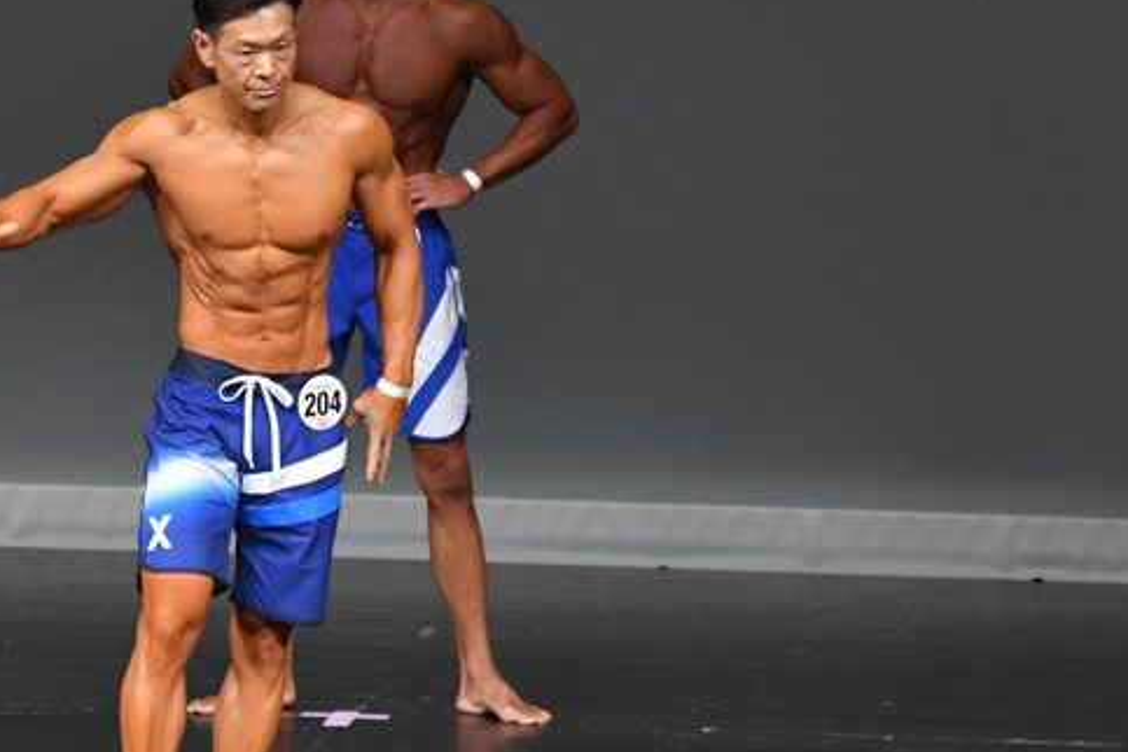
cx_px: 363
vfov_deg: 2.7
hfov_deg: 4.1
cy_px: 364
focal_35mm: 505
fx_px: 15822
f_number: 5.6
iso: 4000
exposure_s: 1/400
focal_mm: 210
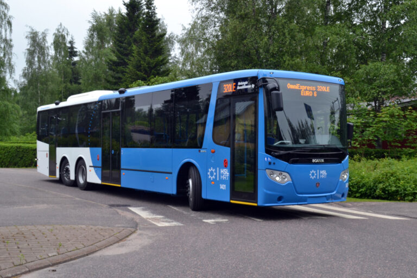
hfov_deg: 41.1
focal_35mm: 48
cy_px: 139
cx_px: 208
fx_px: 556
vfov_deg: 28.1
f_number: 16
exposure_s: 1/40
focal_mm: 32
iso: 400
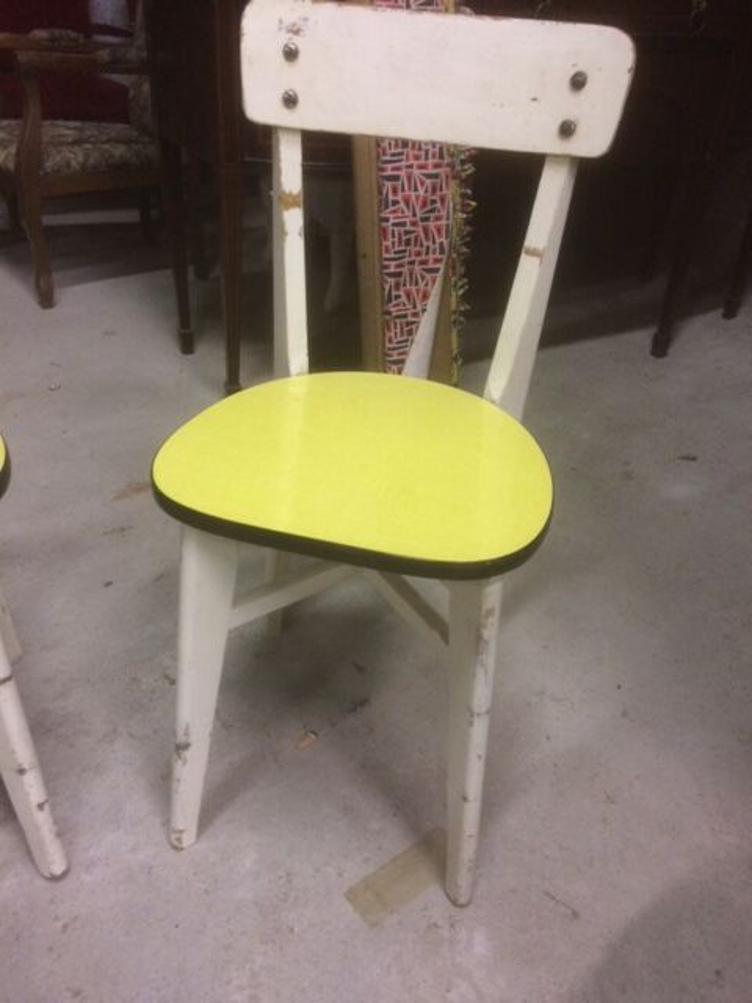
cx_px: 376
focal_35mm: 29
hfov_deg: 48.2
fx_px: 840
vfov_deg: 61.7
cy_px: 502
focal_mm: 4.15
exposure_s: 1/33
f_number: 2.2
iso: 250
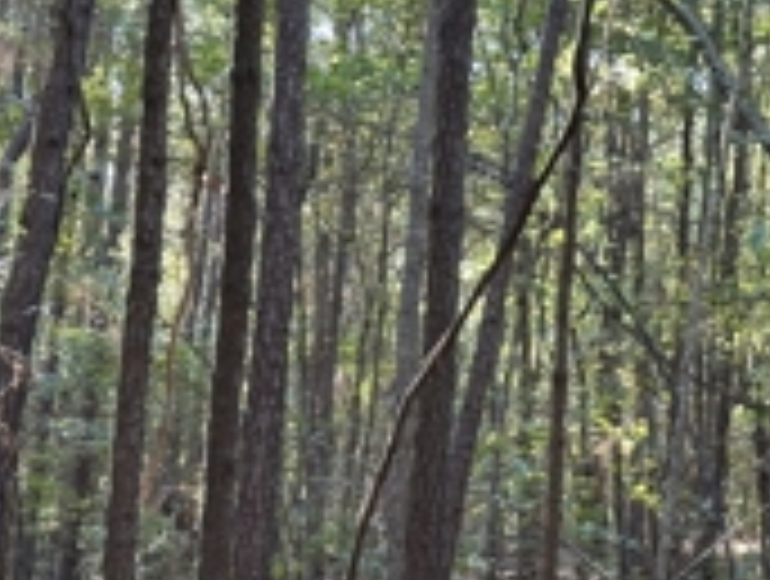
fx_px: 2497
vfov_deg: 13.3
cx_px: 707
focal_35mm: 112
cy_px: 382
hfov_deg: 17.3
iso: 100
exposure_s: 1/60
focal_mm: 6.86
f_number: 1.78
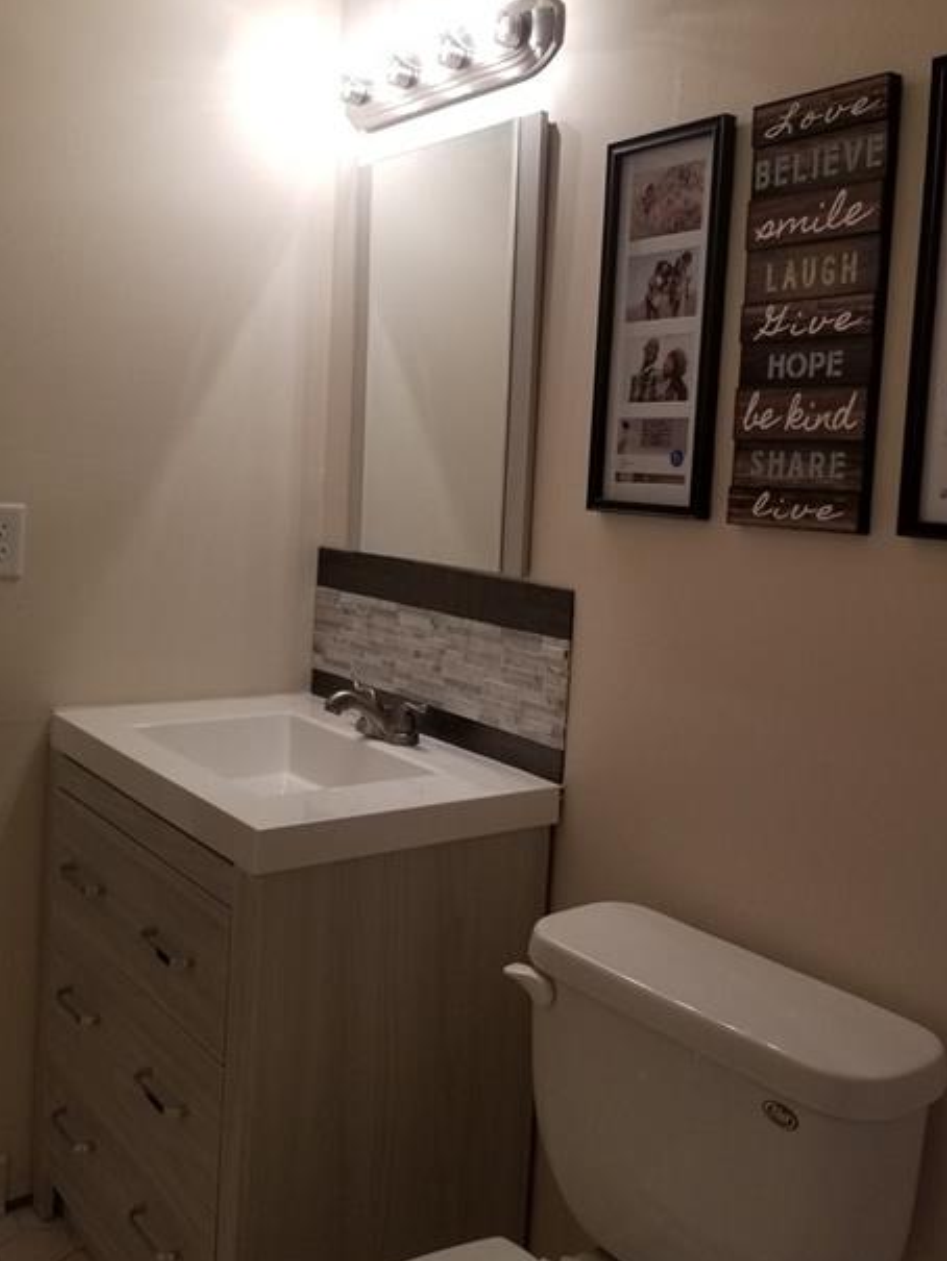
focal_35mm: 33
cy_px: 584
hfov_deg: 42.9
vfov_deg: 55.3
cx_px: 517
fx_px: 1203
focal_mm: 4.25
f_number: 1.7
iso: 80
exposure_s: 1/120
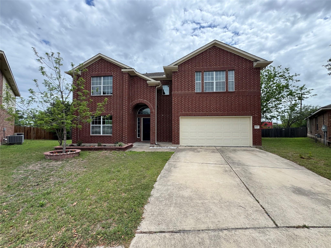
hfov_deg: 102.1
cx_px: 166
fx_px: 134
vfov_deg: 85.7
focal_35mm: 14
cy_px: 124
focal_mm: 2.22
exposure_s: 1/889
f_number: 2.2
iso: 50
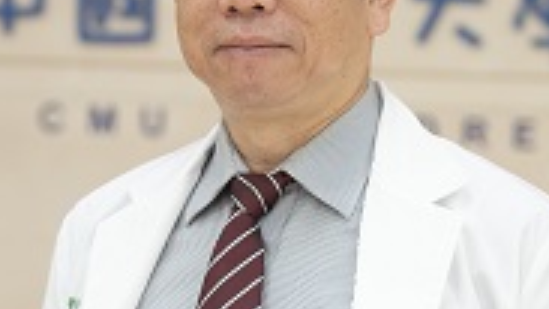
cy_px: 320
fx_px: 4877
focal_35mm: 335
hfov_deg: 6.4
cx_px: 288
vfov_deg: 3.6
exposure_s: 1/160
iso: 1000
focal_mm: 130
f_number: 3.5
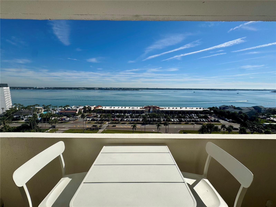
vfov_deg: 85.7
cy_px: 104
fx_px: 112
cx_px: 138
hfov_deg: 102.1
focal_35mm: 14
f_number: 2.2
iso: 40
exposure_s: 1/3906
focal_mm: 2.22
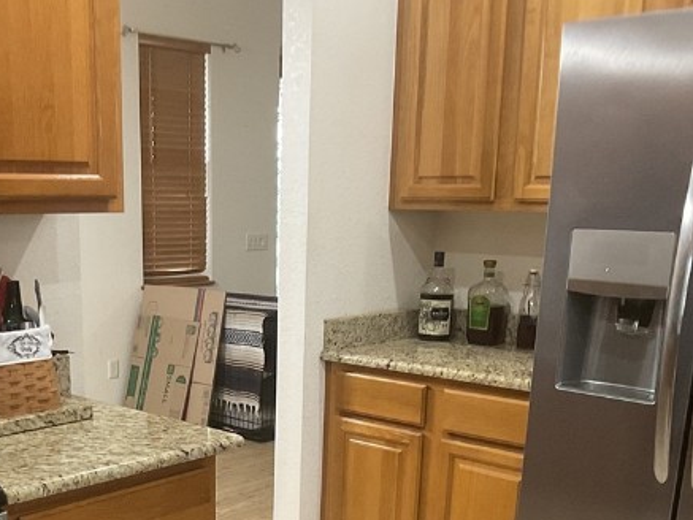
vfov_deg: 21.0
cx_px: 211
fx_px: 1362
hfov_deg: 28.3
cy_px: 504
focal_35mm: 68
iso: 200
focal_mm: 3
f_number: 1.8
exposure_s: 1/40
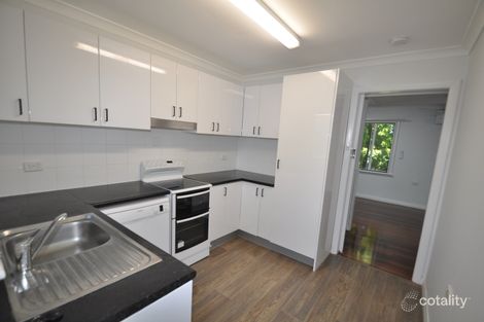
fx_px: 222
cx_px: 242
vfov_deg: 72.0
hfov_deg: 95.0
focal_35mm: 16
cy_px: 161
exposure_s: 1/60
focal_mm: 11
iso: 400
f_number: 4
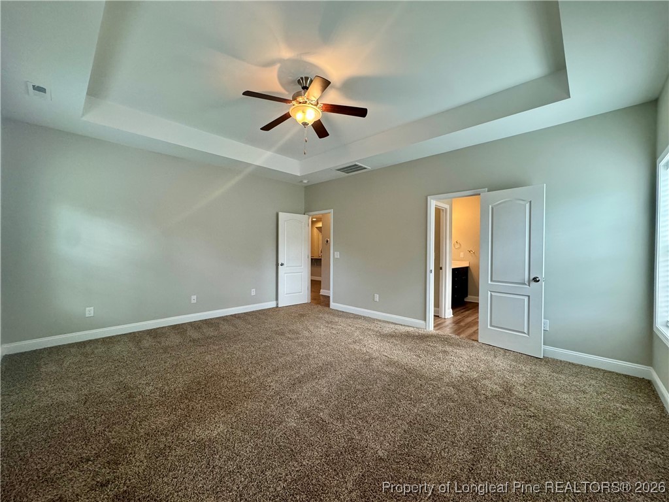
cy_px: 251
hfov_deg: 102.1
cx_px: 334
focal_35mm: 14
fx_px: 271
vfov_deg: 85.7
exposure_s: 1/120
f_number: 2.2
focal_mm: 2.22
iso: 320
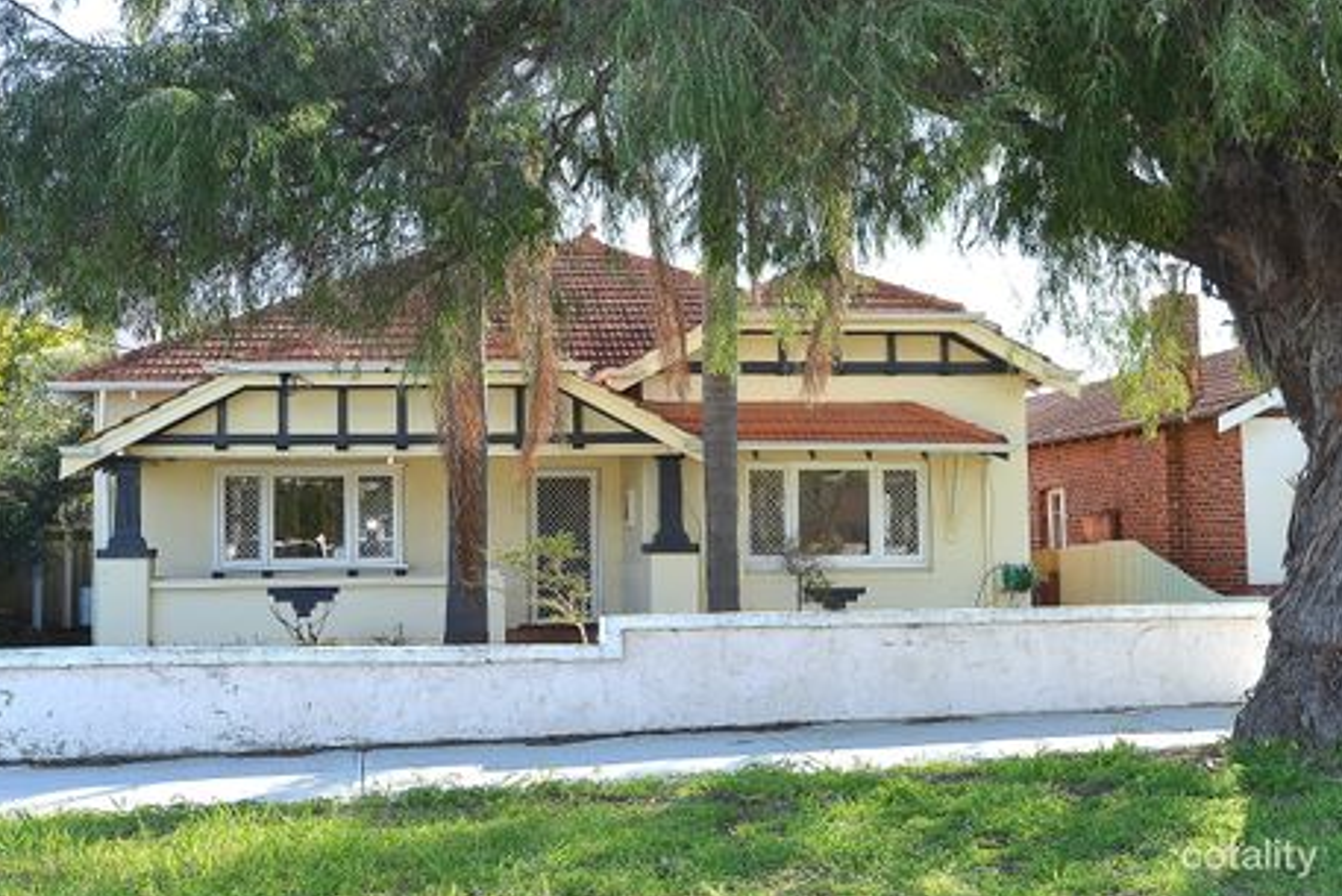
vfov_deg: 36.9
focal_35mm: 36
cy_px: 457
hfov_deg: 53.1
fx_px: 1342
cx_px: 675
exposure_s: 1/160
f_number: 6.3
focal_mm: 35
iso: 200
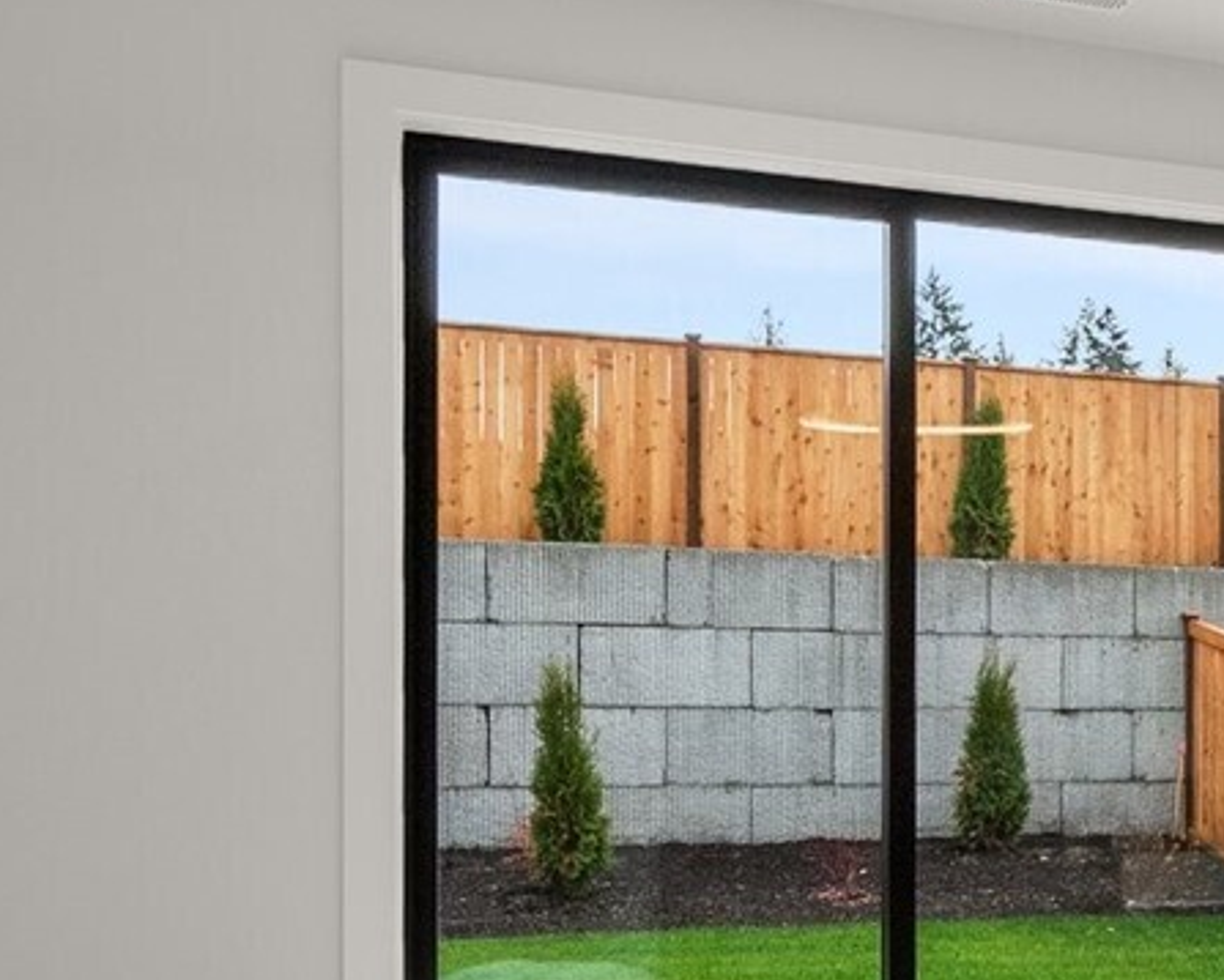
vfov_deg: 26.3
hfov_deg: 27.4
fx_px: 2066
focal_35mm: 57
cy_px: 769
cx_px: 1602
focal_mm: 16
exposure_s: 1/25
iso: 500
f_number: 8
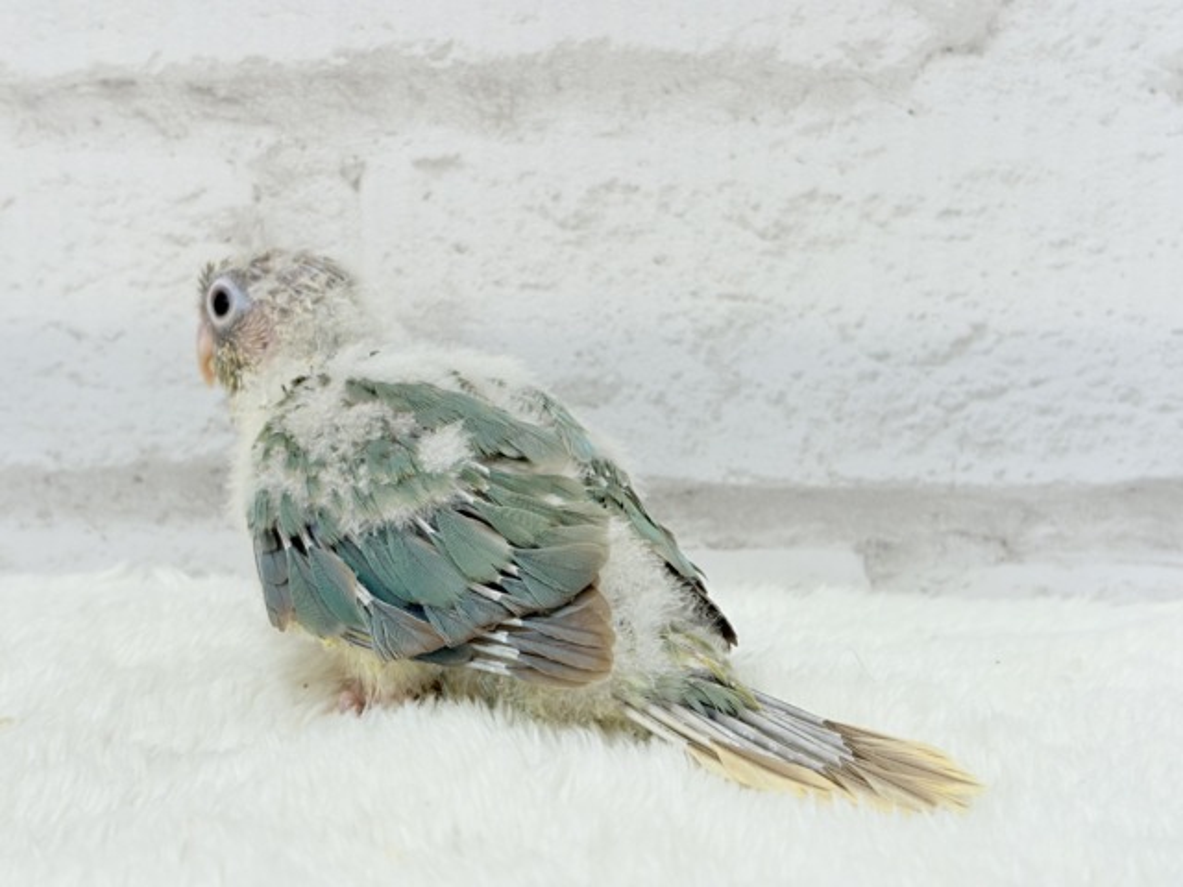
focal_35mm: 52
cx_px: 592
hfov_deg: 36.8
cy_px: 444
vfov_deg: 28.0
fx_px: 1777
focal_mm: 5.96
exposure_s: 1/100
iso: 80
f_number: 1.6
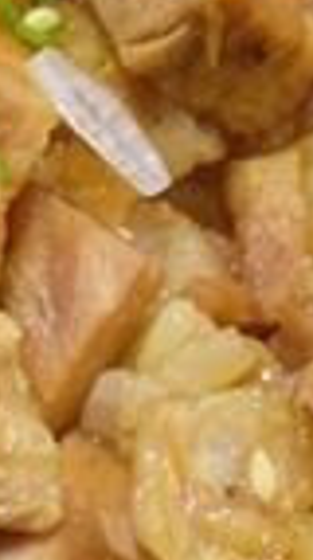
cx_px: -348
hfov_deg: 2.6
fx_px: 6860
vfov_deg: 4.7
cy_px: 57
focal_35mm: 463
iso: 1600
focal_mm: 42
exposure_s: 1/60
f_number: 4.5
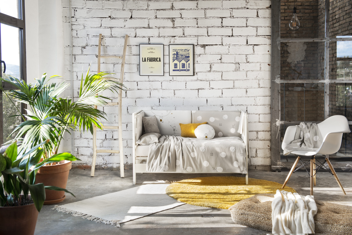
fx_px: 469
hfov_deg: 41.1
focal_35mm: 48
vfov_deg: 28.1
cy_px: 118
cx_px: 176
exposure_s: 1/125
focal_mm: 48
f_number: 4.5
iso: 250
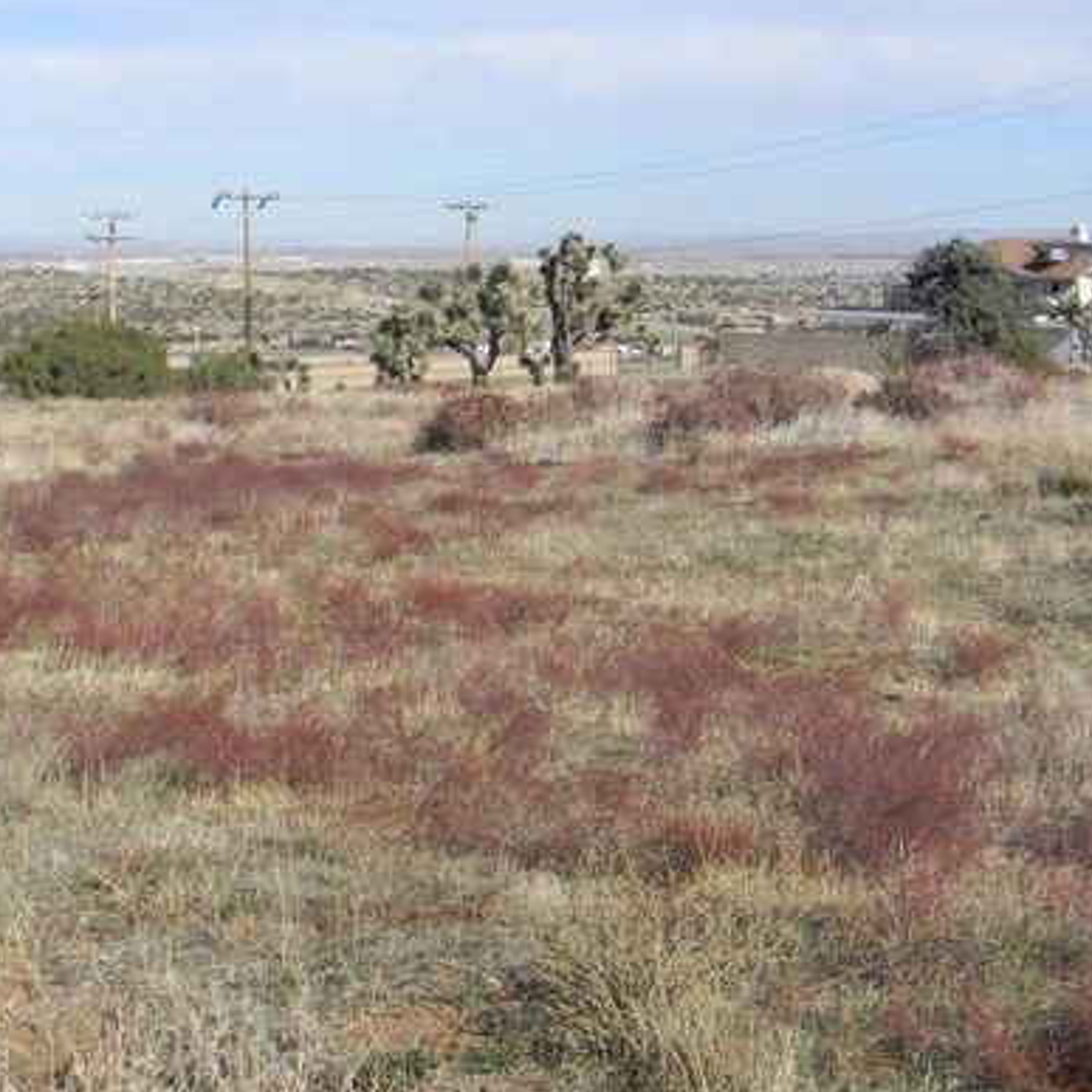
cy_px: 511
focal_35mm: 60
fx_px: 2141
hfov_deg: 28.5
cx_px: 437
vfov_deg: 28.6
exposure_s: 1/267
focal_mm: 7.3
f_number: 7.6
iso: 80
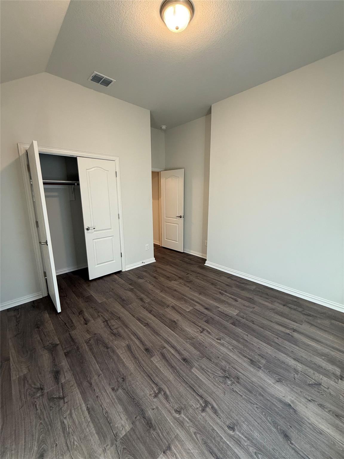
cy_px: 230
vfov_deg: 102.1
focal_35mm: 14
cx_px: 172
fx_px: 186
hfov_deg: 85.7
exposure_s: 1/60
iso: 200
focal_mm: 2.22
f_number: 2.2
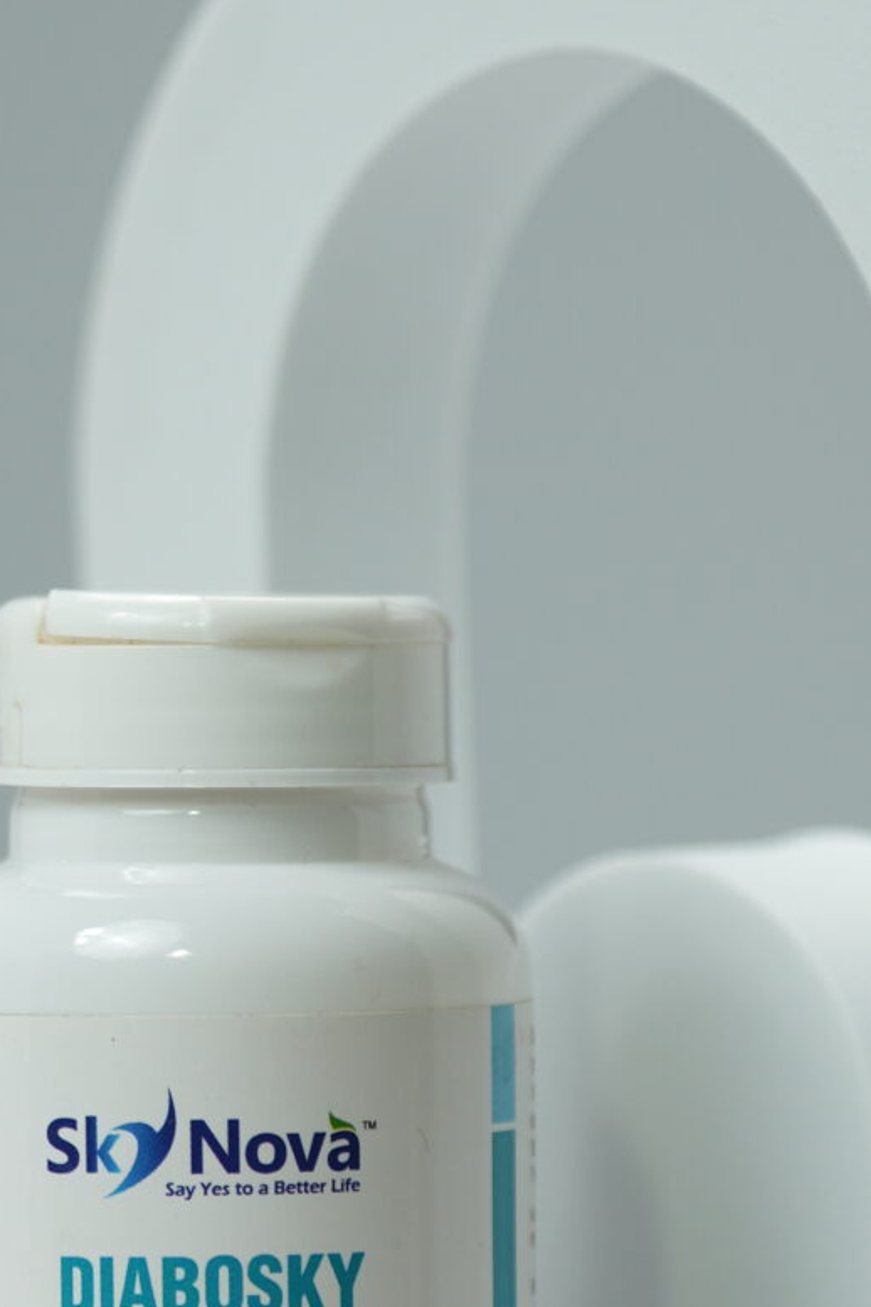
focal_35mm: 371
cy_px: 873
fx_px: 13450
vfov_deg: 5.6
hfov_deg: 3.7
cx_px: 228
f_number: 2
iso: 100
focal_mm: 75
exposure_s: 1/400
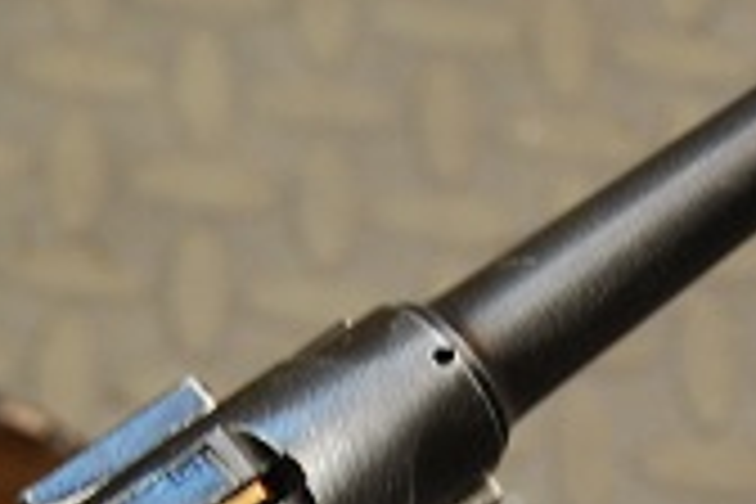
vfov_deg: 9.3
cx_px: 162
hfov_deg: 14.1
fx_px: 3040
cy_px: 646
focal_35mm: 145
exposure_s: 1/30
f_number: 3.8
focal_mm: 27
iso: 640
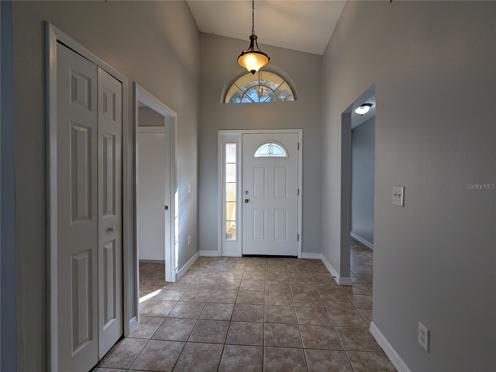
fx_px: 229
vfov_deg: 78.1
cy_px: 186
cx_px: 248
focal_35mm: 16
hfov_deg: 94.5
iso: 62
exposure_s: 1/162
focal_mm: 2.35
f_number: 2.2
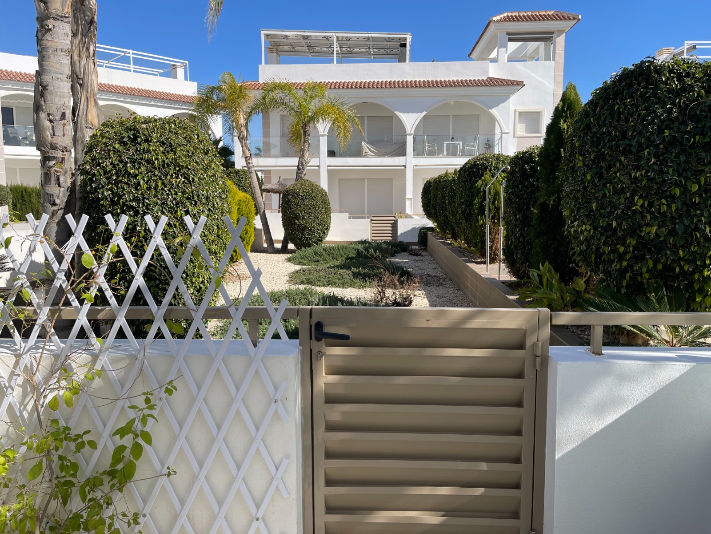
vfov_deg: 54.9
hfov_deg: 69.4
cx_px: 356
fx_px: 513
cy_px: 267
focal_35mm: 25
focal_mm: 5.1
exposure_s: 1/2924
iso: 32
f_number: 1.6
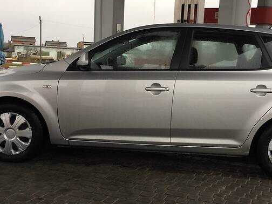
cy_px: 104
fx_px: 361
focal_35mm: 46
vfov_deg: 31.5
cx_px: 155
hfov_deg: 41.1
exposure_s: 1/50
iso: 32
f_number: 2.2
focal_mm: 4.2
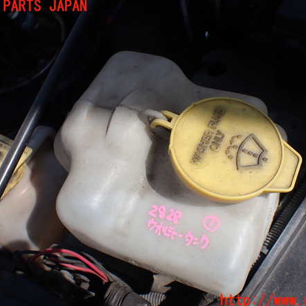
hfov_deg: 46.0
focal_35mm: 36
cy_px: 154
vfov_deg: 46.0
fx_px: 360
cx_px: 169
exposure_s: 1/125
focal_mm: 5.4
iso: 100
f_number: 9
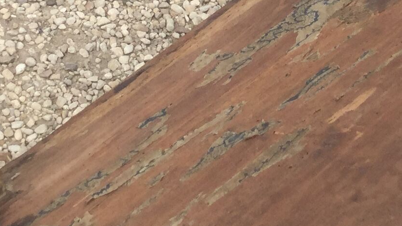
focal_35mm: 133
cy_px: 4
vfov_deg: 9.1
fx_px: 1417
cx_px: 386
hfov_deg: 15.9
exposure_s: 1/550
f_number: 2.4
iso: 25
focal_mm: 3.3
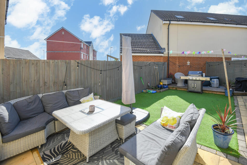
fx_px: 110
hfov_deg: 96.7
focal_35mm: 16
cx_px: 124
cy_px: 82
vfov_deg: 73.8
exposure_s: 1/2500
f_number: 6.3
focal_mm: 16
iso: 500
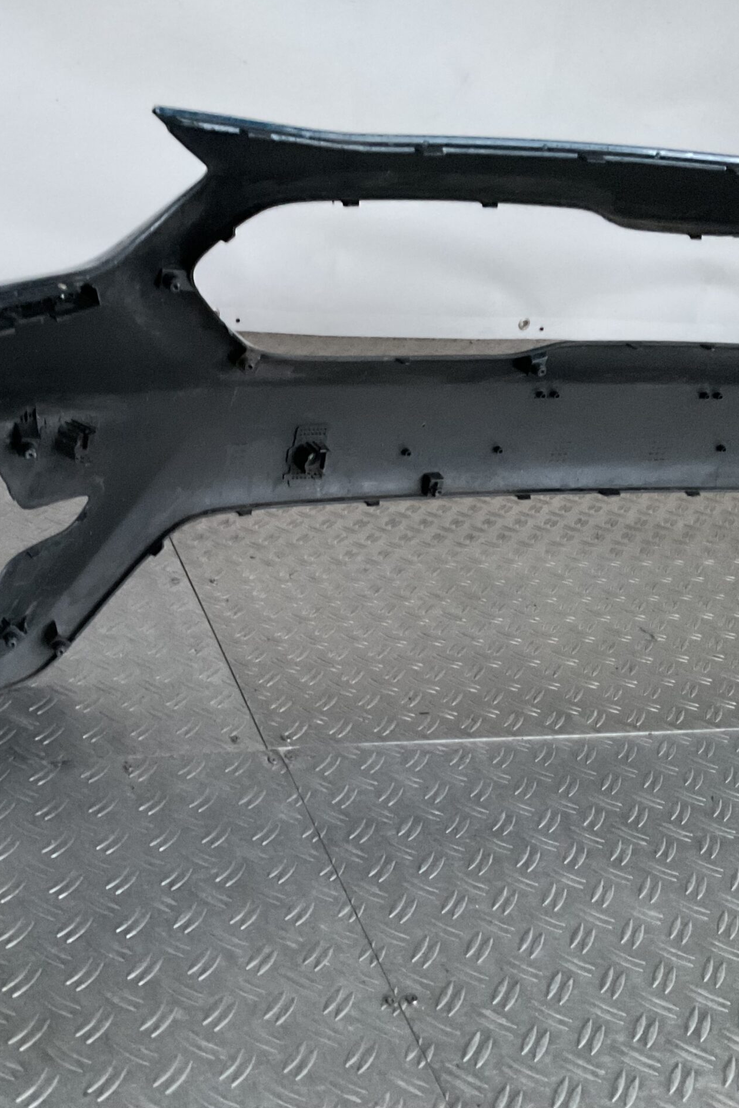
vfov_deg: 47.4
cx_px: 192
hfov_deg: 32.1
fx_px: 1262
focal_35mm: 41
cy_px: 547
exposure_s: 1/25
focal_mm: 3
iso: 400
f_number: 1.8
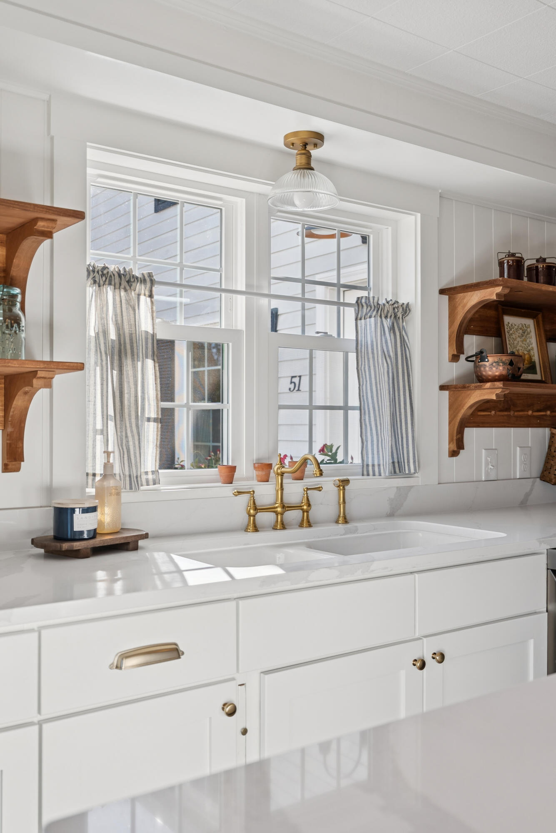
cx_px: 278
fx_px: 810
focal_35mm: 35
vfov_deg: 54.4
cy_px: 416
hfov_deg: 37.9
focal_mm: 35
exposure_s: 1/640
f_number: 4
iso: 320
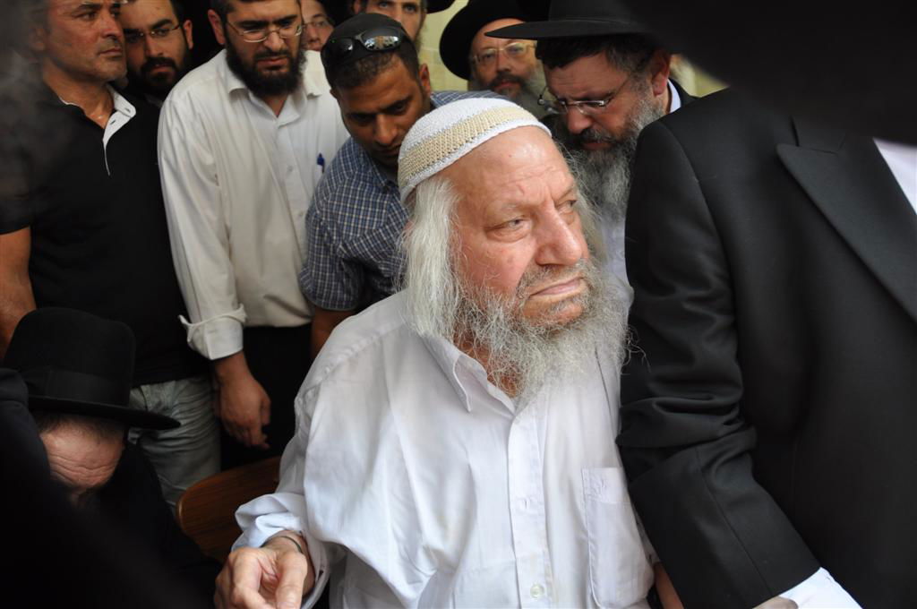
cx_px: 458
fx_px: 687
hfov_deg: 67.4
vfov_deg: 47.8
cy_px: 304
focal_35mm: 27
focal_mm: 18
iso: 400
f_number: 5
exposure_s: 1/100
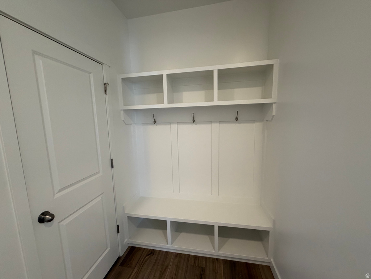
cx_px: 186
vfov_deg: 85.7
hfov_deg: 102.1
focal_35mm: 14
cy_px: 140
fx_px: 150
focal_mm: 2.22
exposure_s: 1/120
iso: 250
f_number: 2.2
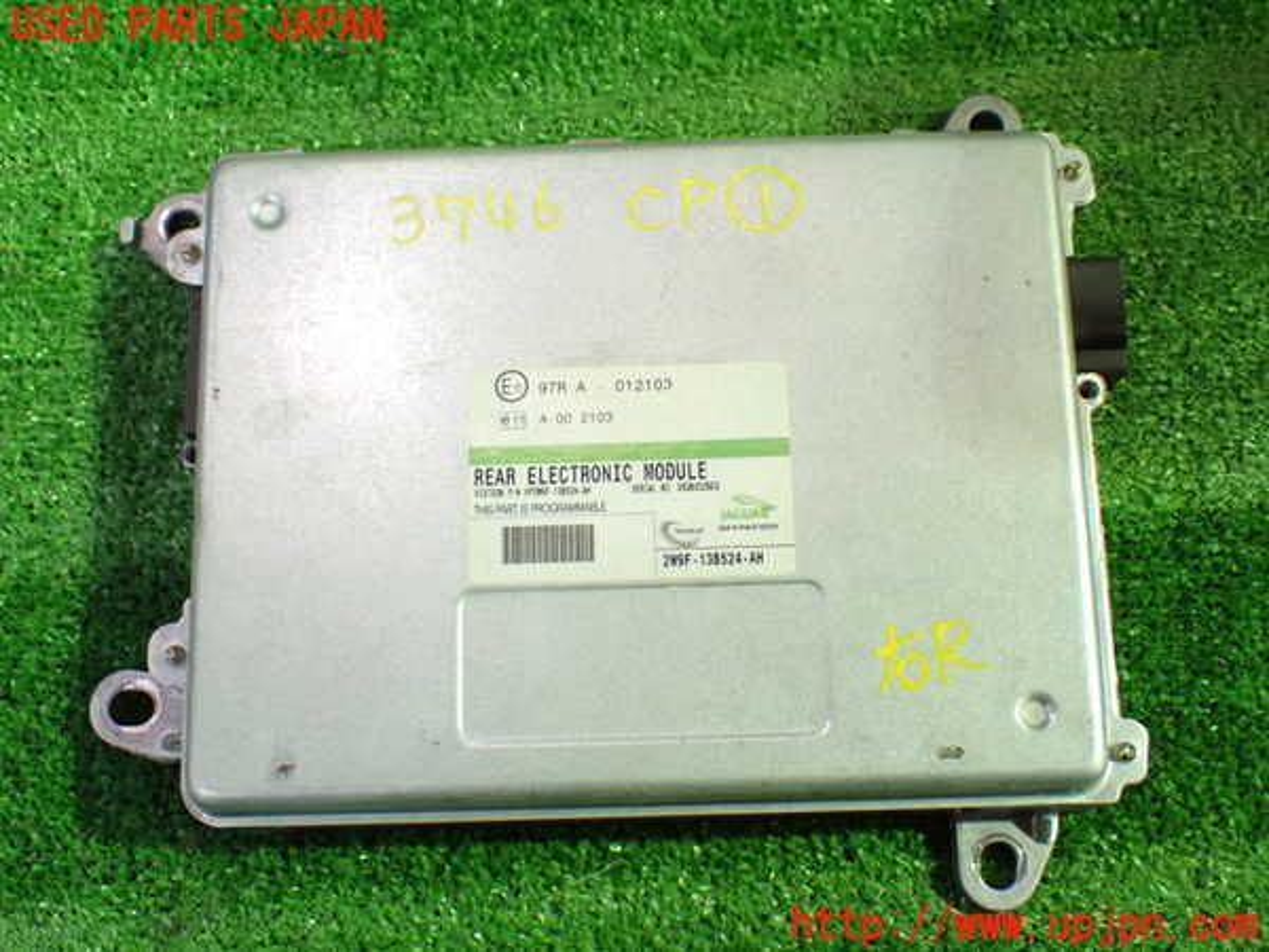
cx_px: 634
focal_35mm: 44
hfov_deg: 42.9
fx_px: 1613
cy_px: 476
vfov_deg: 32.9
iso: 1250
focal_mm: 7.84
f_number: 2.9
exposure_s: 1/40
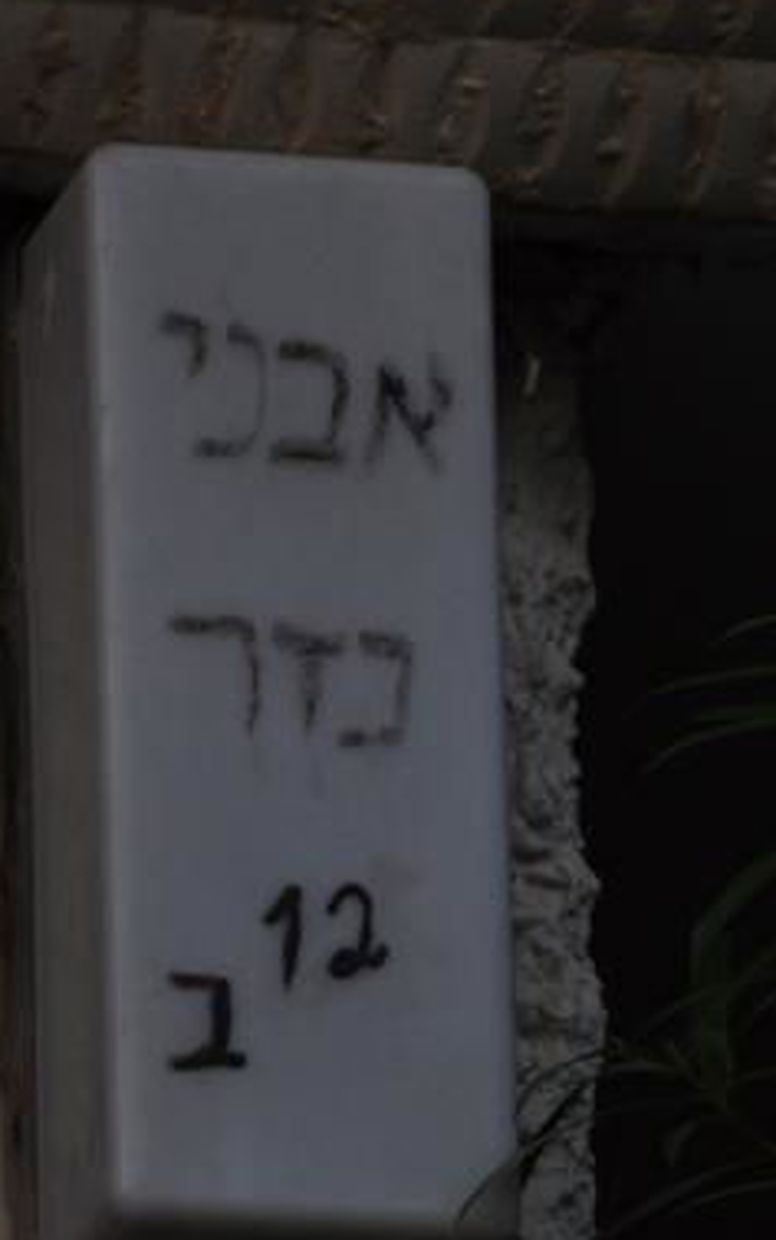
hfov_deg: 2.1
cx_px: 227
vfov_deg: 3.4
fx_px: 21023
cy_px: 1023
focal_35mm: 622
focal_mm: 150
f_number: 5.6
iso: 450
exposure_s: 1/1000
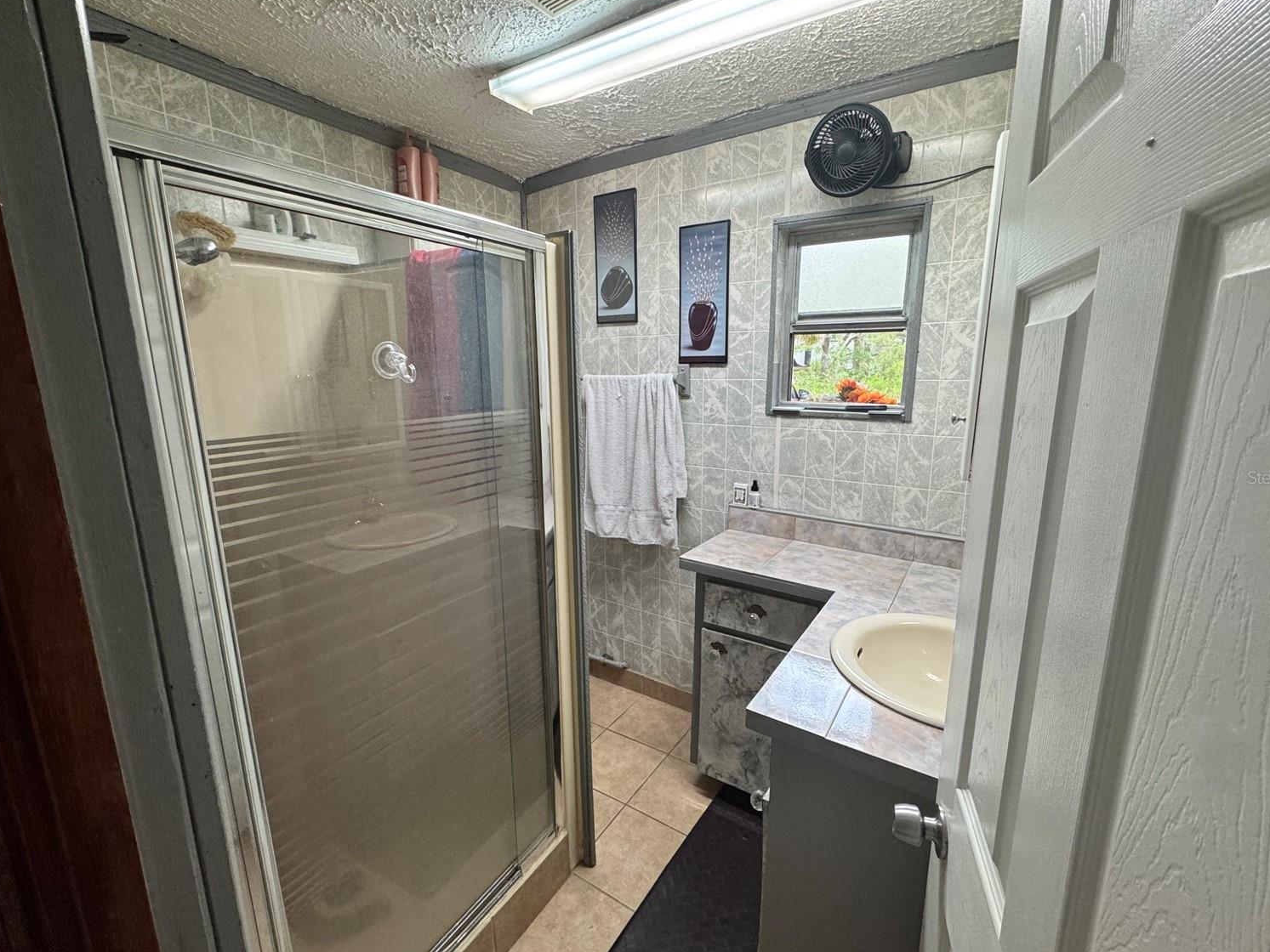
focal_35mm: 15
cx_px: 647
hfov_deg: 98.2
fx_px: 550
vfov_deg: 81.8
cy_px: 477
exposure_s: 1/120
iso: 320
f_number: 2.2
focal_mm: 2.22
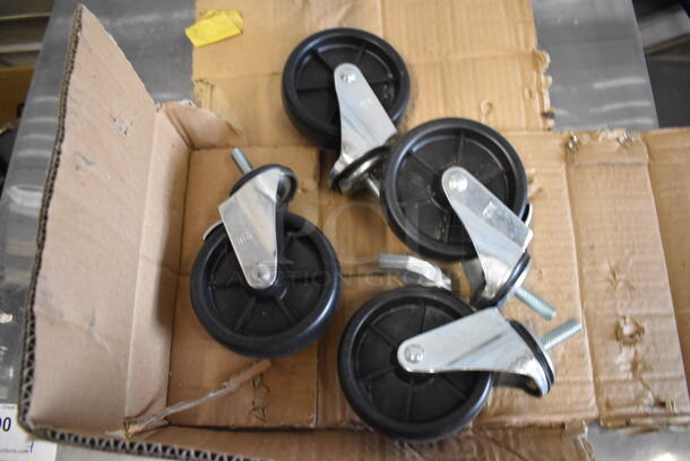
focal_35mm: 27
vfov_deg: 48.0
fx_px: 518
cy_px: 230
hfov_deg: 67.3
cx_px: 345
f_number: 3.5
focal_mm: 18
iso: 2800
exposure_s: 1/125
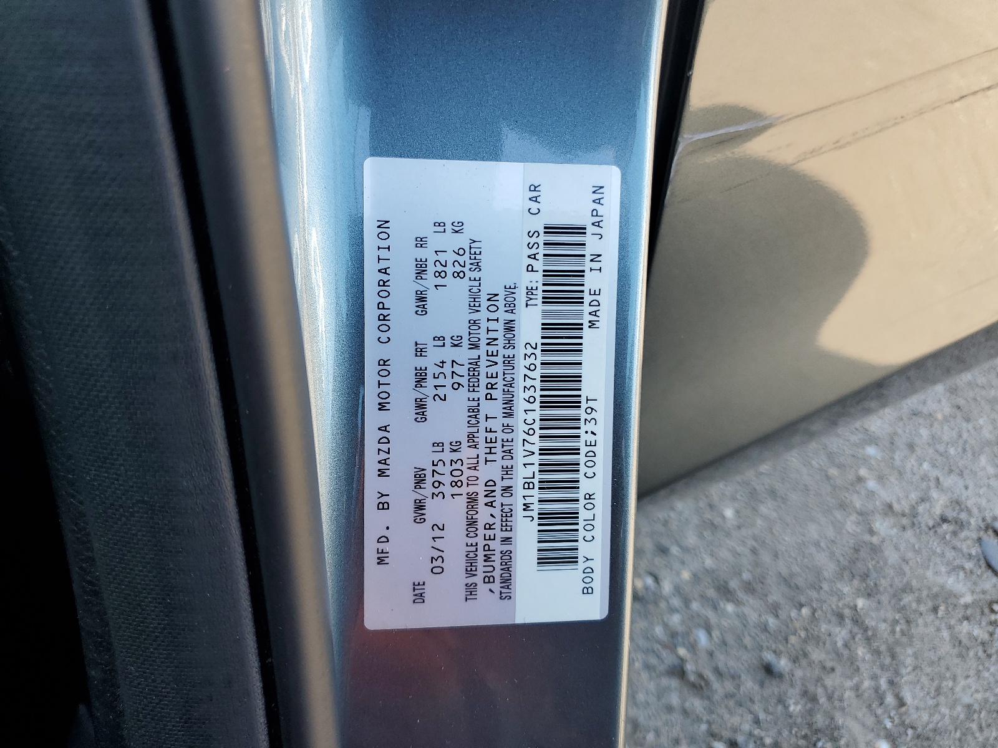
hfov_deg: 67.3
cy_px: 374
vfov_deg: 53.1
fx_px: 750
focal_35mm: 26
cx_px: 499
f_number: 1.5
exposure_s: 1/278
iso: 50
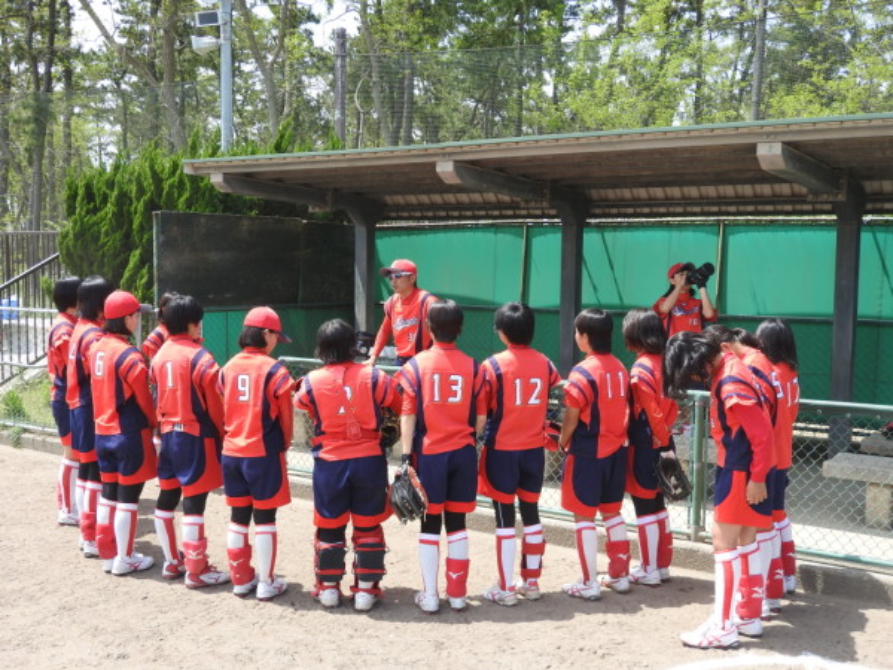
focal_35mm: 40
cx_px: 446
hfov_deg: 46.8
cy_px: 335
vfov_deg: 36.0
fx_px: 1032
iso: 100
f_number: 3.8
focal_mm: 7.2
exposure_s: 1/400
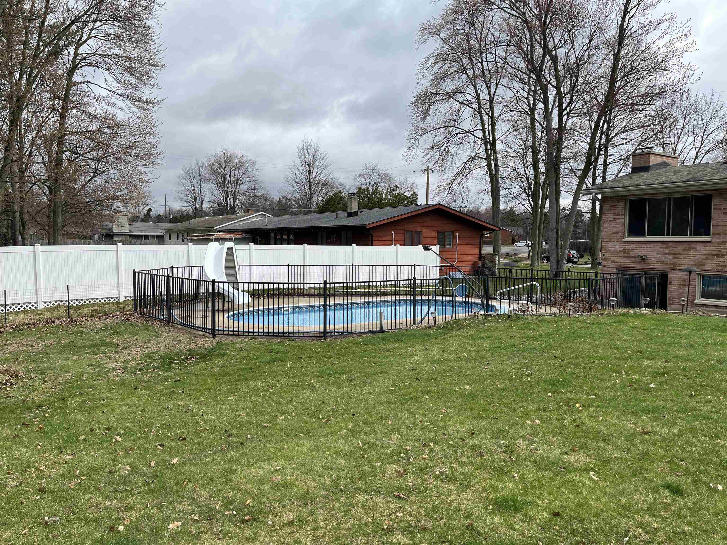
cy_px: 272
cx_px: 364
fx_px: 546
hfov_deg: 67.3
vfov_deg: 53.1
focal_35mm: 26
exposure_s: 1/2825
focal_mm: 5.1
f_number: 1.6
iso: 50
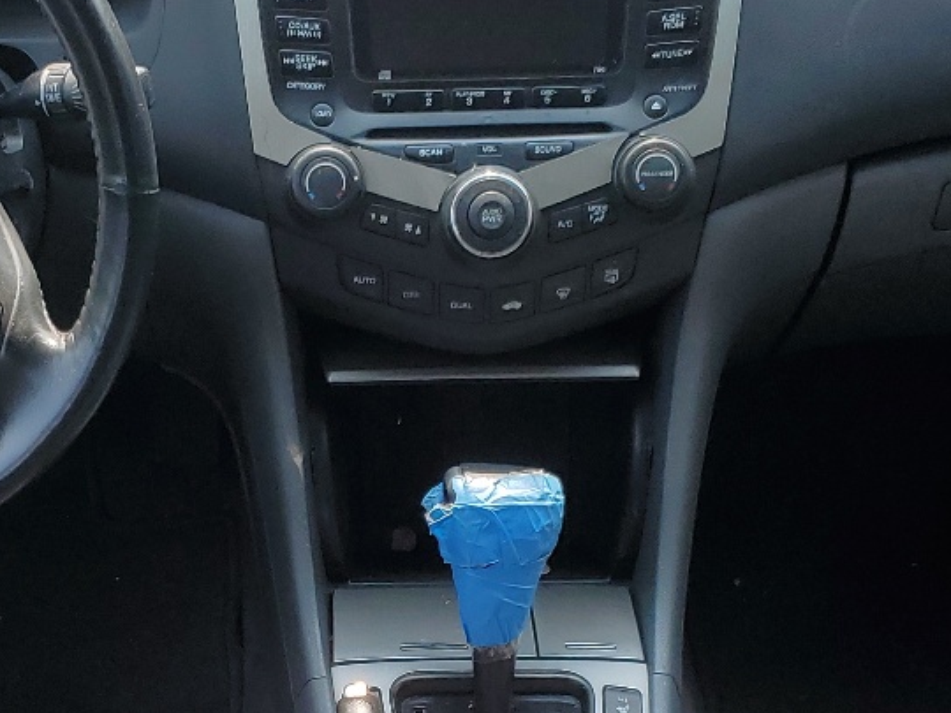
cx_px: 365
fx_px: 2115
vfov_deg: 18.9
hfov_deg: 25.3
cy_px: 577
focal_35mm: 77
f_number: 1.5
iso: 50
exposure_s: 1/667
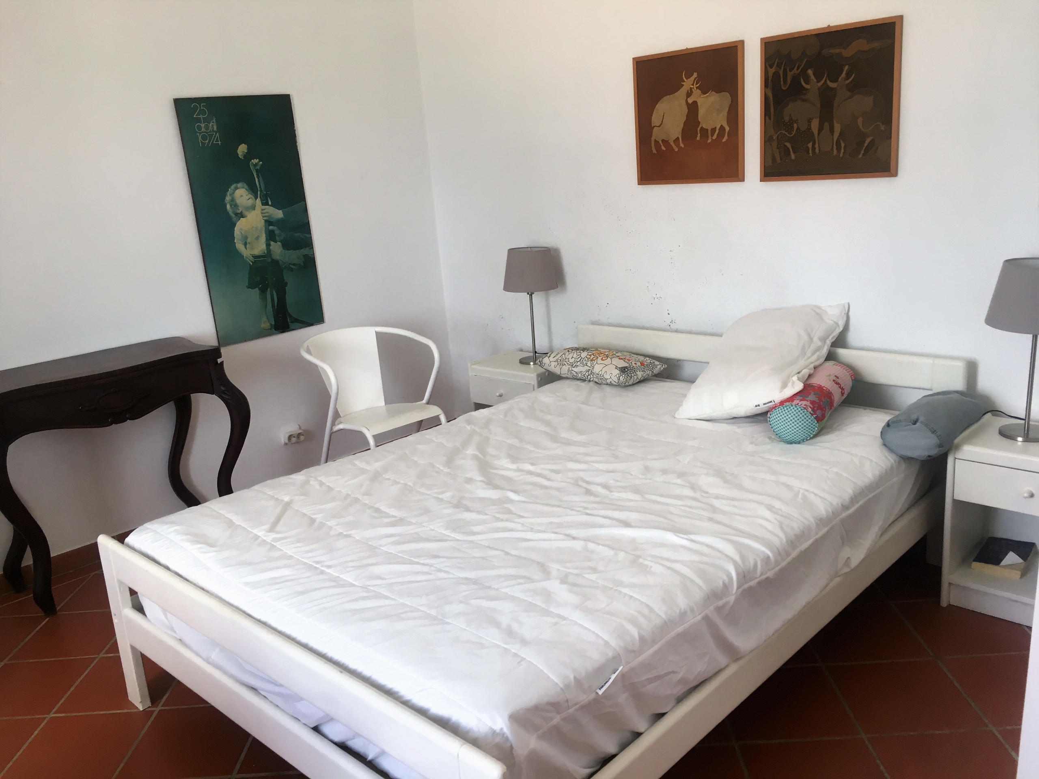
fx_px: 870
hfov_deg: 61.7
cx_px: 520
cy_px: 390
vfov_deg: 48.2
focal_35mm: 29
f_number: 2.2
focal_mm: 4.15
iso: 25
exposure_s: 1/33
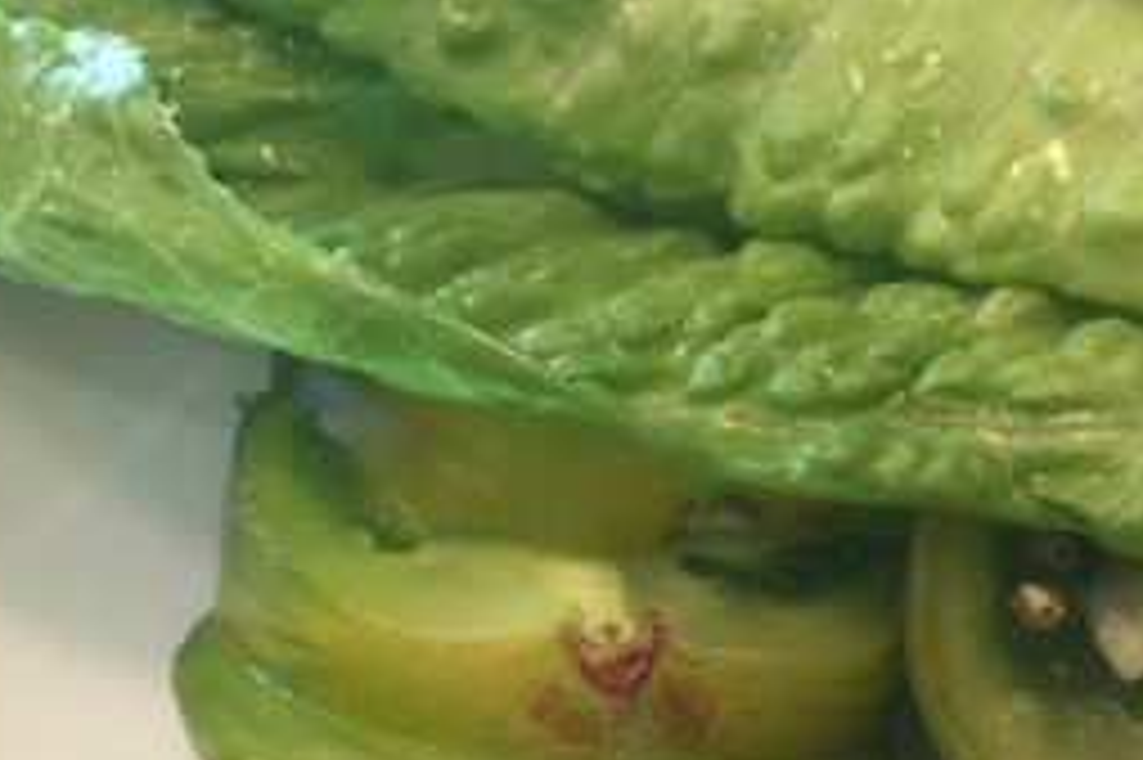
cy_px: 499
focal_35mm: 76
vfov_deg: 17.9
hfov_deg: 26.3
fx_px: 2411
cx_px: 868
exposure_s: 1/15
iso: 32
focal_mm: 4.15
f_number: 2.2
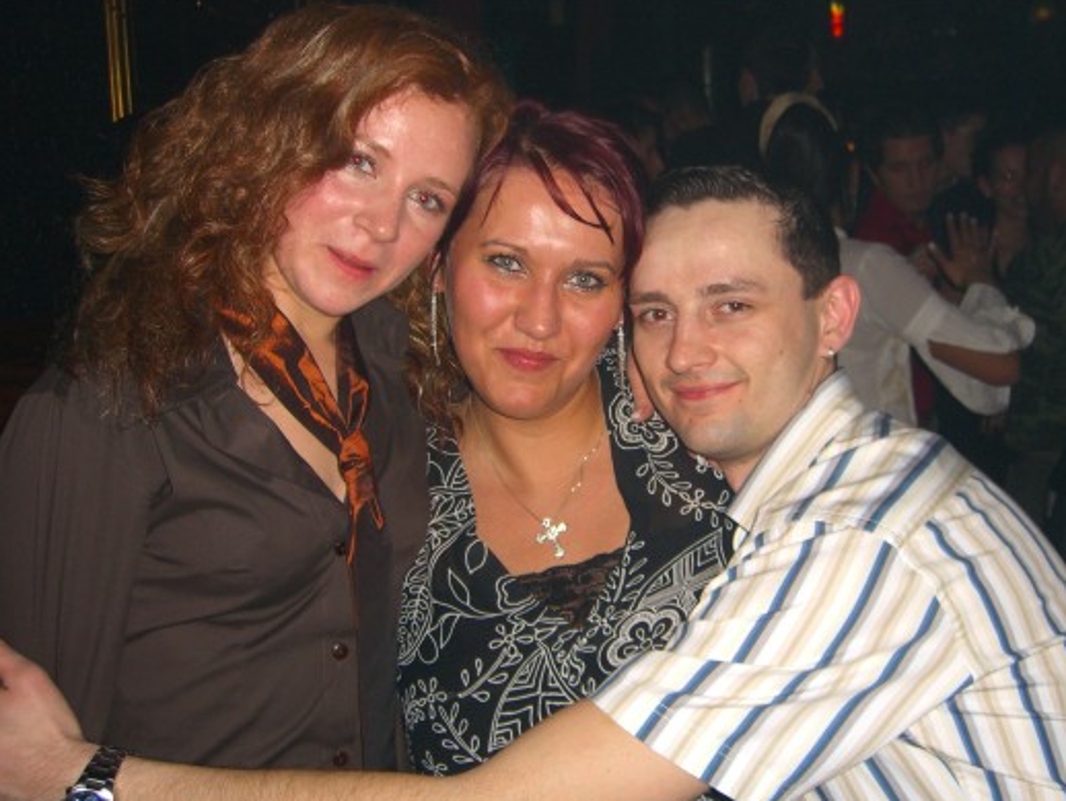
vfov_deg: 32.9
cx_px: 615
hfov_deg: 42.8
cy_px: 369
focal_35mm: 44
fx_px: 1356
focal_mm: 7.9
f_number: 2.8
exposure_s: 1/60
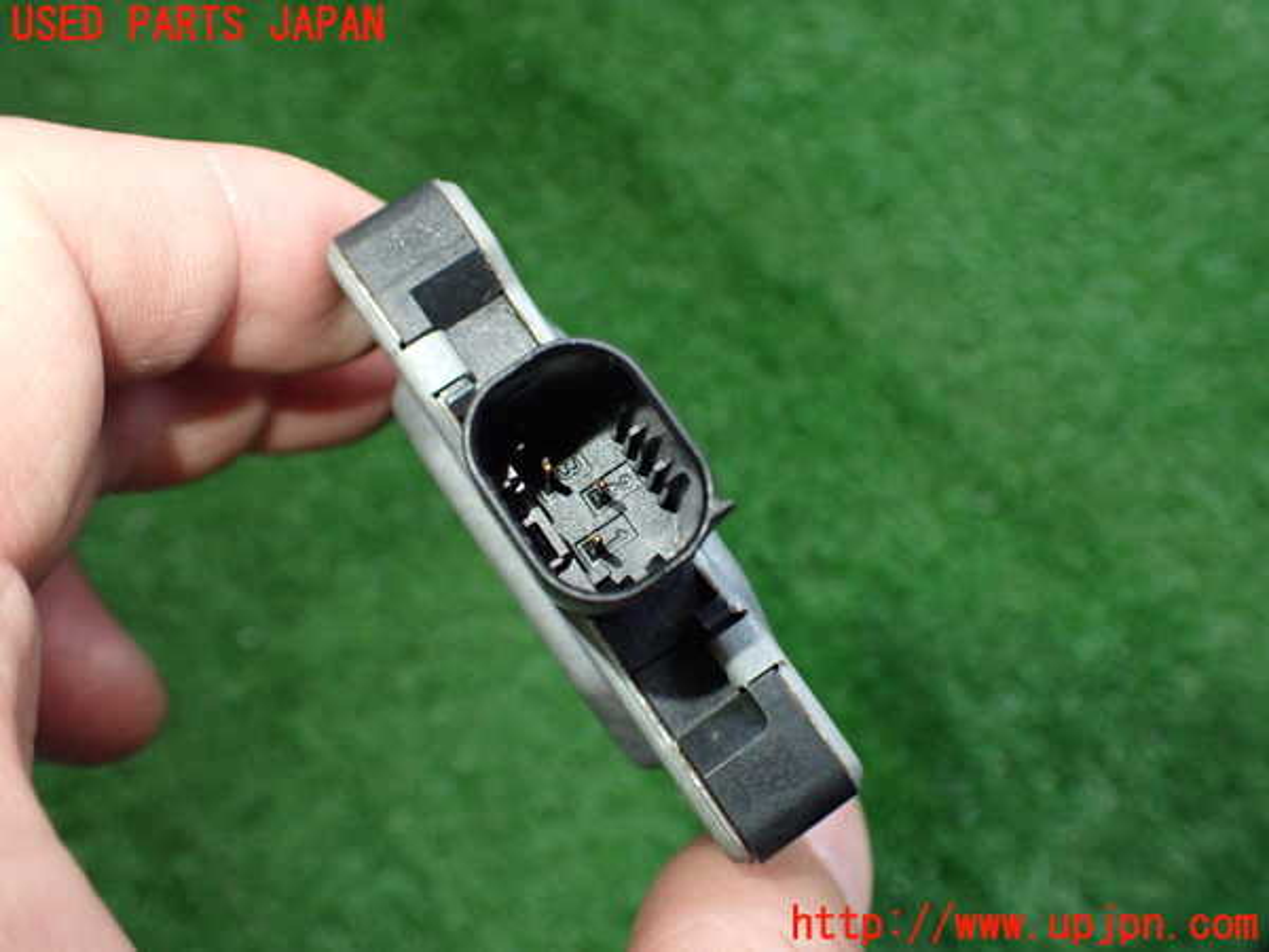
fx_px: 1100
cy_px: 476
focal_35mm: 30
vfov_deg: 46.8
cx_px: 634
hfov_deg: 60.0
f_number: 2.3
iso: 500
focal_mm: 5.4
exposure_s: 1/125
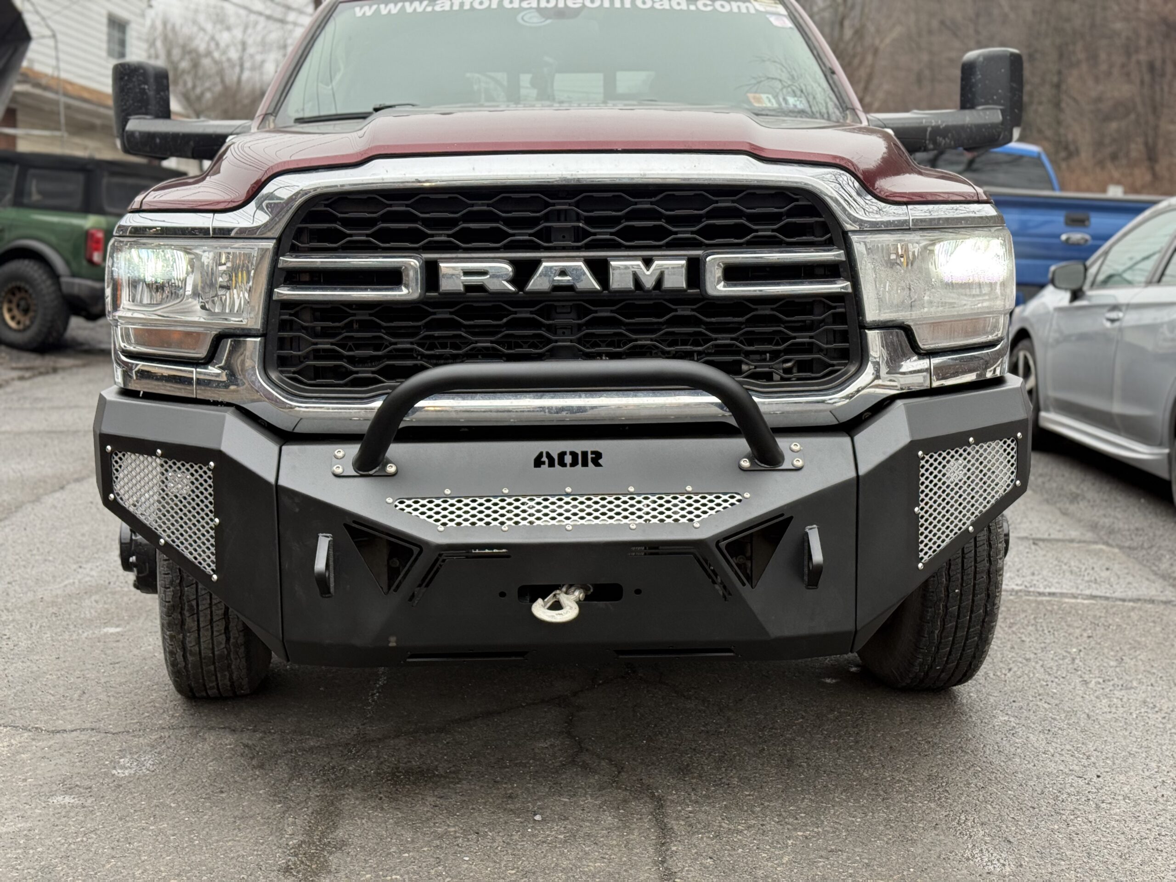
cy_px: 441
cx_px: 588
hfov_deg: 39.7
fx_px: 1631
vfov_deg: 30.3
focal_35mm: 48
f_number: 1.78
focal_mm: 6.76
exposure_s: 1/386
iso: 80
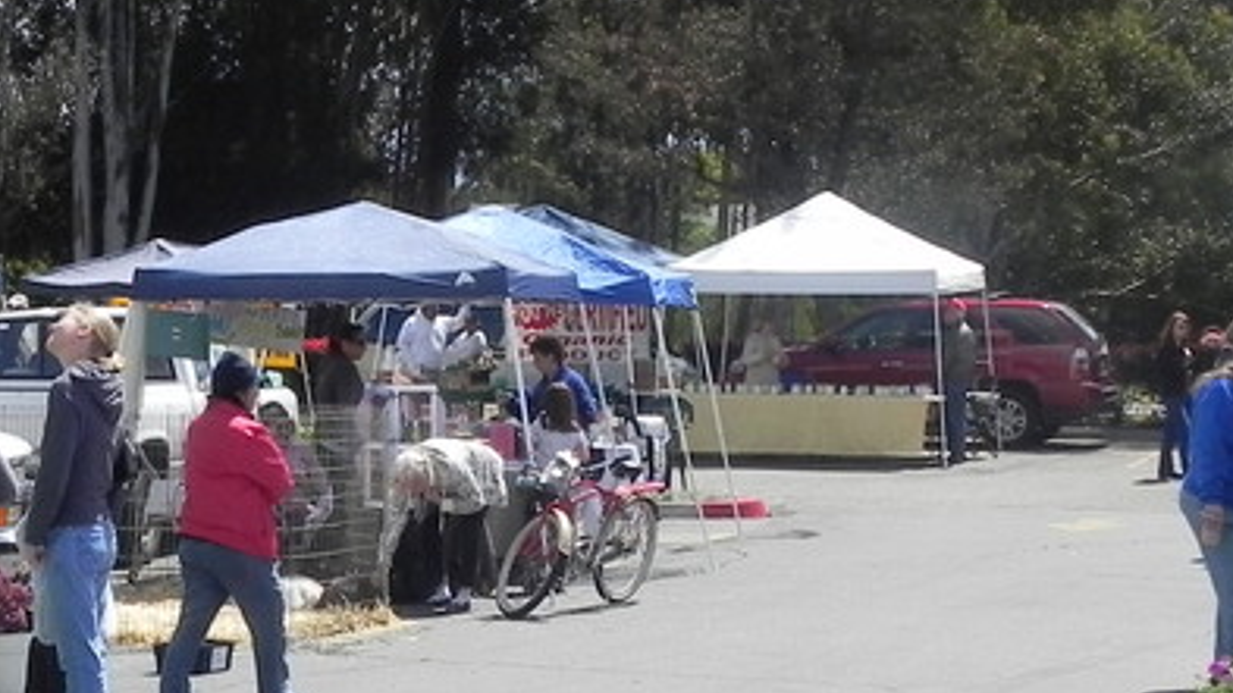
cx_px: 446
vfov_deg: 11.5
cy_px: 229
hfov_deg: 20.3
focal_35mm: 105
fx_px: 3433
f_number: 7.1
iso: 160
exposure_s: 1/362
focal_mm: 6.6
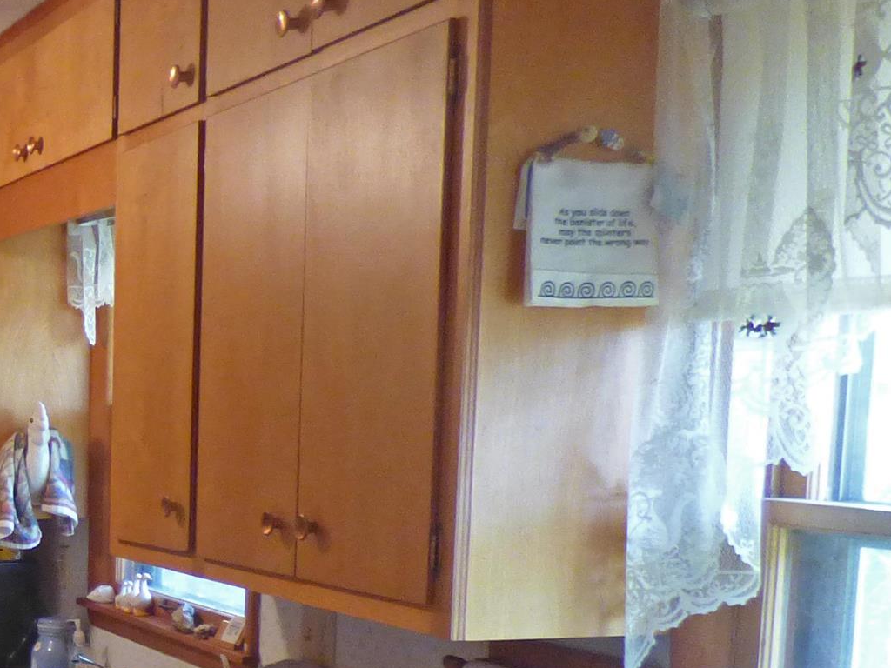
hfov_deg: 27.1
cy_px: 624
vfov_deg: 23.6
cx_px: -267
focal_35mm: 60
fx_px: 1544
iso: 400
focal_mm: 3.58
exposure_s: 1/20
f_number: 2.8
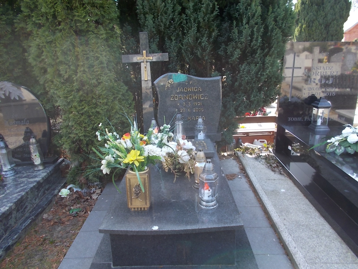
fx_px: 269
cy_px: 134
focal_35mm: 26
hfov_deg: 67.3
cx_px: 179
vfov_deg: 53.1
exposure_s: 1/100
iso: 80
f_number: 3.2
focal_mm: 4.6
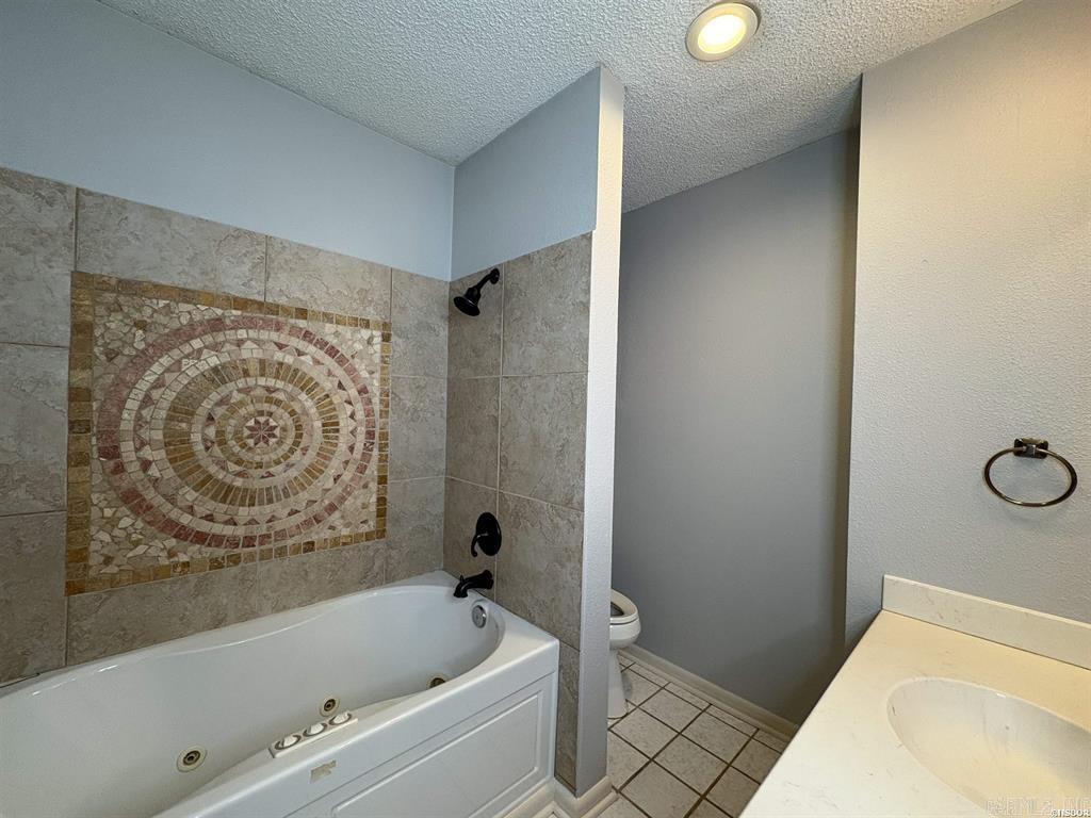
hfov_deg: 102.1
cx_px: 546
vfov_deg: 85.7
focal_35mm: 14
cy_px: 409
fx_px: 441
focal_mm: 2.22
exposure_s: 1/120
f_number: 2.2
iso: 160
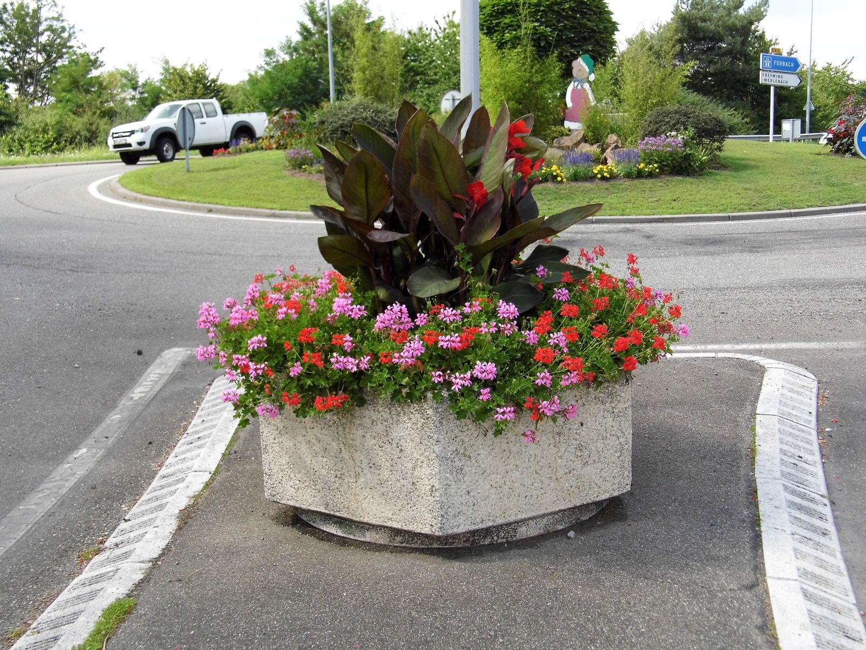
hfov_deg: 43.9
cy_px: 325
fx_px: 1076
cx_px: 433
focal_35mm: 43
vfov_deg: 33.6
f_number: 3.5
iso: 100
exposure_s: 1/320
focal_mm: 7.7
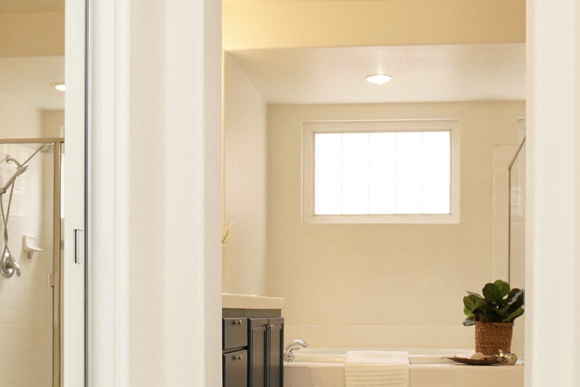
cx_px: 363
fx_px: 810
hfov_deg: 39.1
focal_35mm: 50
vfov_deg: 26.2
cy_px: 323
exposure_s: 1/60
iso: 160
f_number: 4
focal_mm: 13
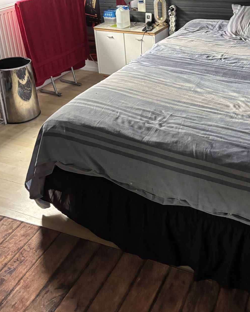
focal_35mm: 43
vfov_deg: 41.6
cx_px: 169
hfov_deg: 34.5
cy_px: 77
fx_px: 398
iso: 500
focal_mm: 5.96
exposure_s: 1/60
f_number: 1.6
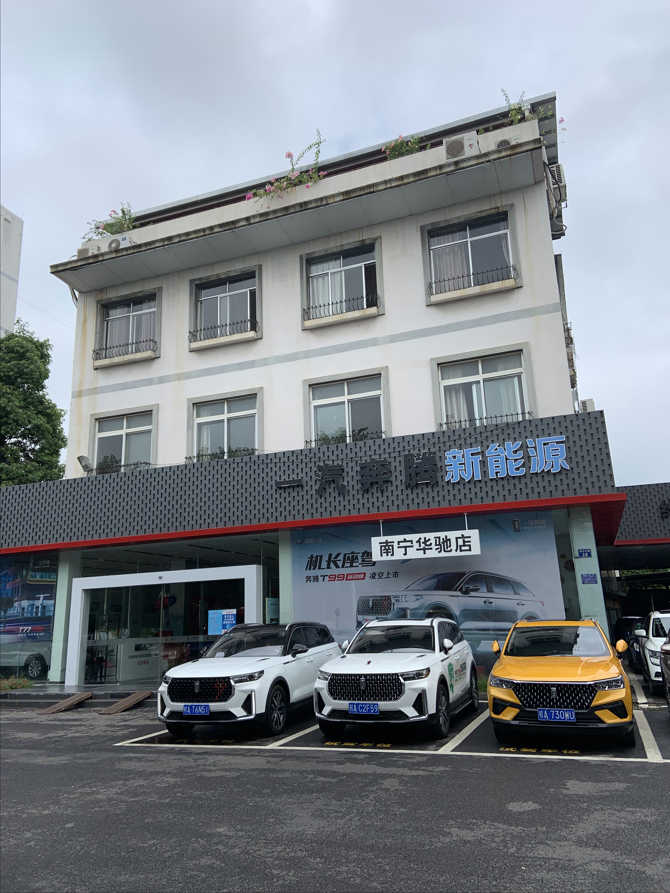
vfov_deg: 67.3
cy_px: 446
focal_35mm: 26
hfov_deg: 53.1
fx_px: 671
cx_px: 335
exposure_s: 1/1992
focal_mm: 4.25
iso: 25
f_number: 1.8
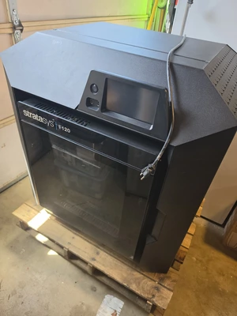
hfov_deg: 58.9
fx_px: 210
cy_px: 158
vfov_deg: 73.9
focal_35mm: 23
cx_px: 118
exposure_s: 1/120
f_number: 1.4
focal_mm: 6.5
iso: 125
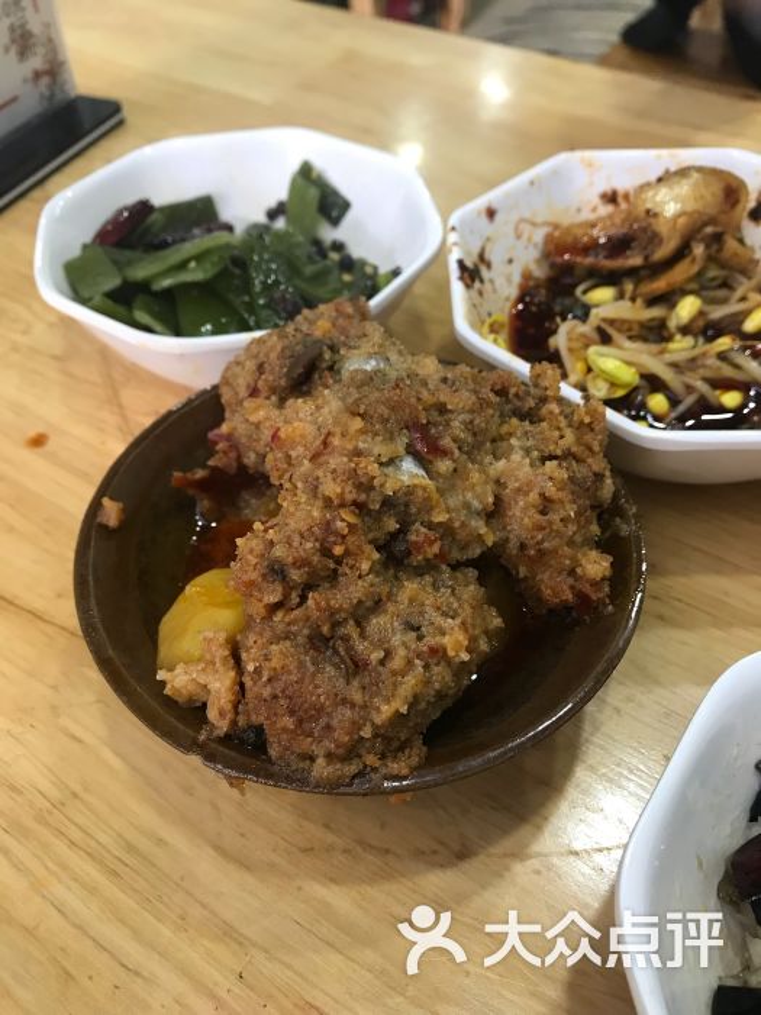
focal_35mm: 28
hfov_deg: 49.7
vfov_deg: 63.4
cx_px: 380
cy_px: 508
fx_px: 821
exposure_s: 1/20
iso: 40
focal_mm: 3.99
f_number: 1.8
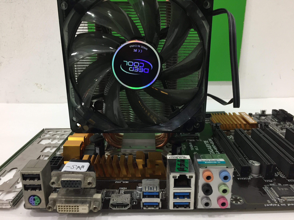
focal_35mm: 29
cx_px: 147
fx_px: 246
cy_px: 110
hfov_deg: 61.7
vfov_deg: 48.2
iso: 125
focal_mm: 4.15
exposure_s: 1/33
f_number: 2.2
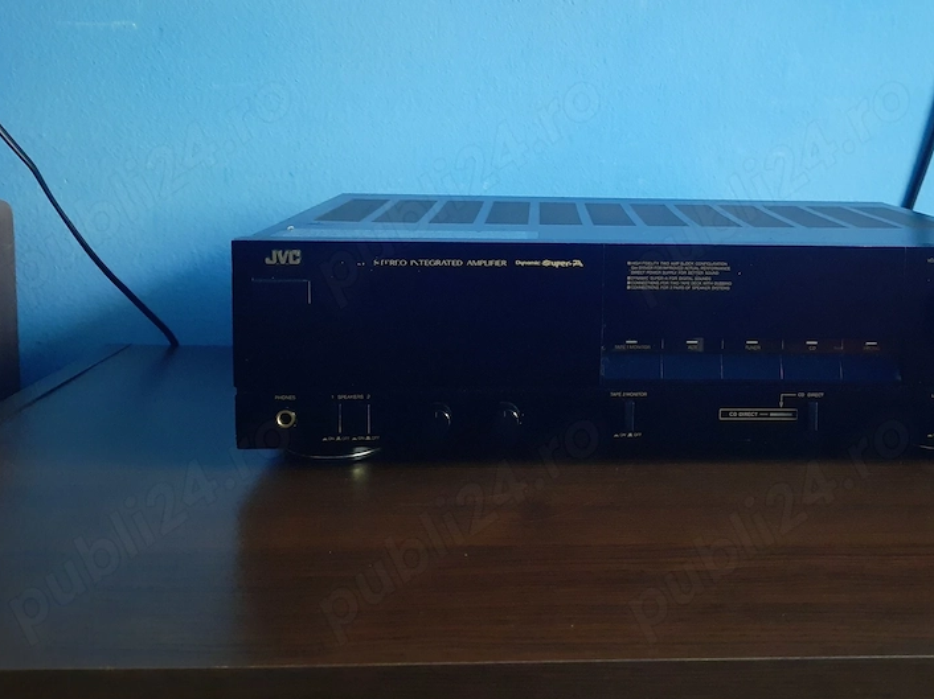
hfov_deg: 53.1
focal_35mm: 34
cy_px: 210
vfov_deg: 41.0
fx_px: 917
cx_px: 613
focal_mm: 5.23
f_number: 1.8
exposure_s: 1/20
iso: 640
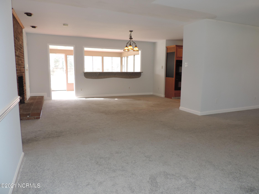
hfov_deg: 71.6
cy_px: 97
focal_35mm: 24
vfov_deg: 56.8
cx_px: 130
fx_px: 180
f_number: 3
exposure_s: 1/40
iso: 180
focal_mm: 4.3
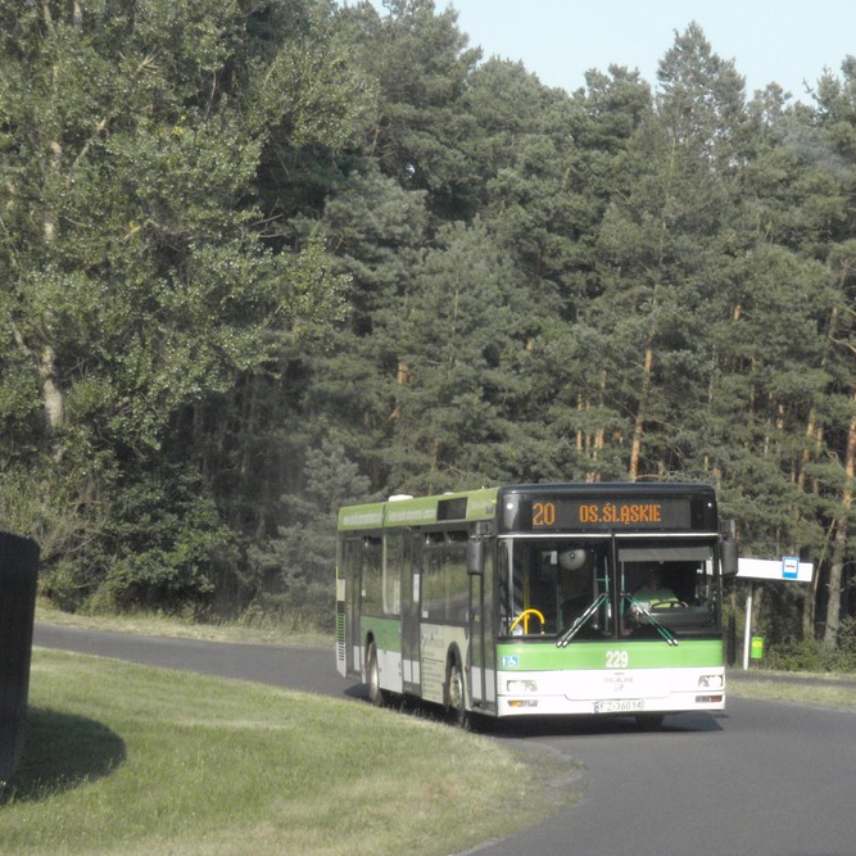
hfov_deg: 17.5
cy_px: 427
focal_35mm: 99
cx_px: 554
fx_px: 2770
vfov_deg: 17.6
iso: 500
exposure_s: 1/500
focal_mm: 14.94
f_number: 5.1
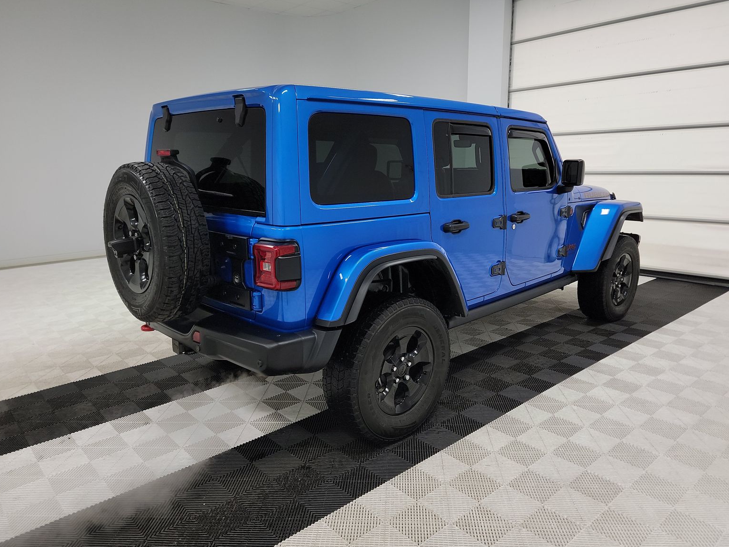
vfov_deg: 54.9
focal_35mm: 25
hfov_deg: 69.4
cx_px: 373
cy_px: 281
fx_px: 526
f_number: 1.8
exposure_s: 1/119
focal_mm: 6.7
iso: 94
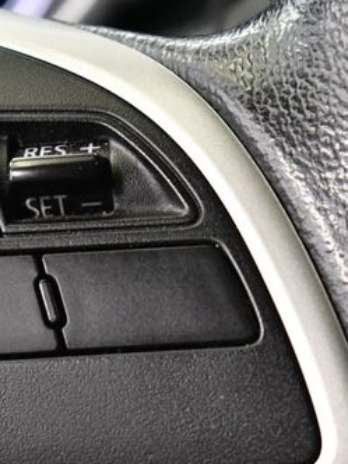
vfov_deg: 9.7
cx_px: 14
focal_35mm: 204
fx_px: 2734
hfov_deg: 7.3
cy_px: 217
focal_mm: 55
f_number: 5.6
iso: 5000
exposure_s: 1/60
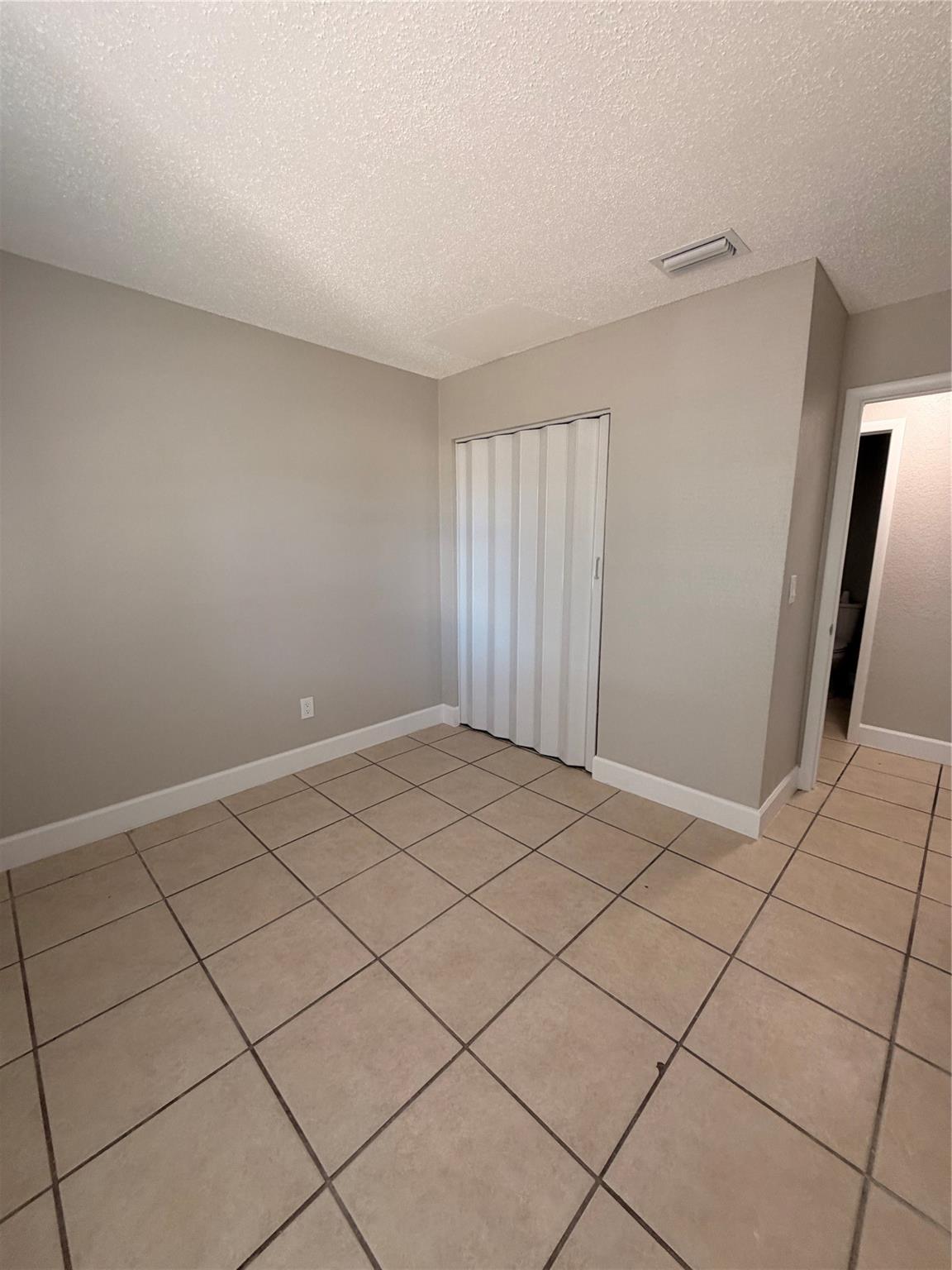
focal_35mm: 14
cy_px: 635
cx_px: 476
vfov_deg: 102.1
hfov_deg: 85.7
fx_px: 513
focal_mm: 2.22
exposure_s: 1/60
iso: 200
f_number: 2.2
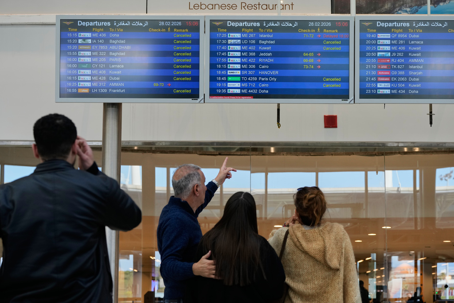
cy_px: 152
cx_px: 227
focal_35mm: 70
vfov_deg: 19.5
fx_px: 883
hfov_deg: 28.8
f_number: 5
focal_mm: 70
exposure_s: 1/160
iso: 800
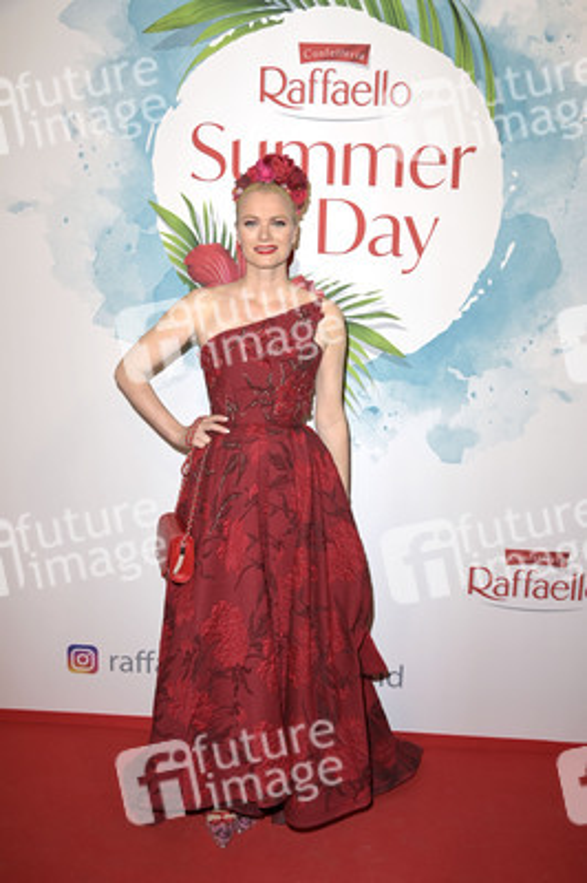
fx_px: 784
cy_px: 442
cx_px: 294
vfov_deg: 58.8
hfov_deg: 41.0
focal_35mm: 32
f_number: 5.6
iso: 500
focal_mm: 32
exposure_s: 1/250
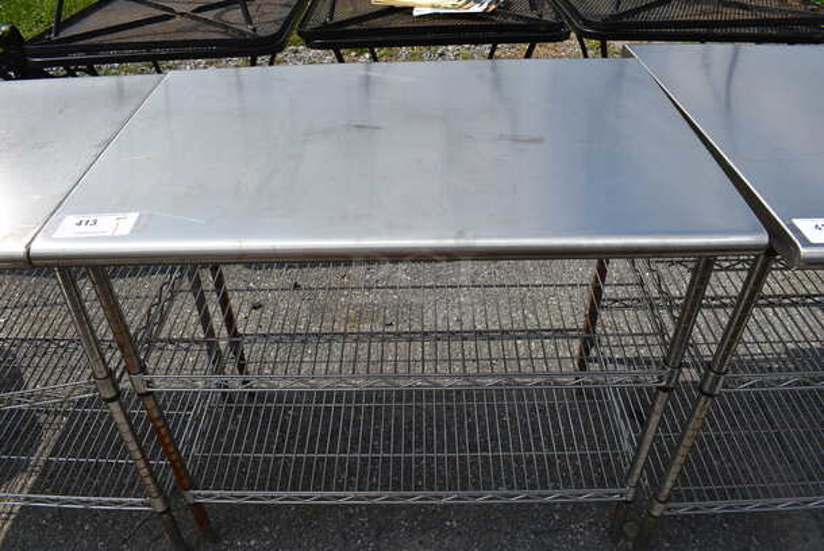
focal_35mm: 27
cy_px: 276
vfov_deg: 48.0
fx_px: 619
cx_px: 412
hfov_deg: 67.3
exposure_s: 1/400
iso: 100
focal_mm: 18
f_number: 10
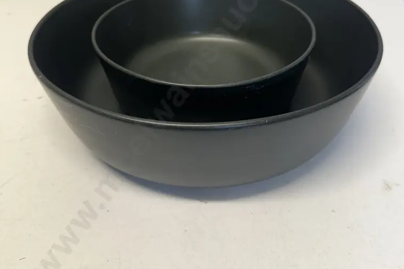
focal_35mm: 34
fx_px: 381
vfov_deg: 37.6
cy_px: 59
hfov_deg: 55.8
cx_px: 204
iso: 125
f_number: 1.78
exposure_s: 1/100
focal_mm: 6.86
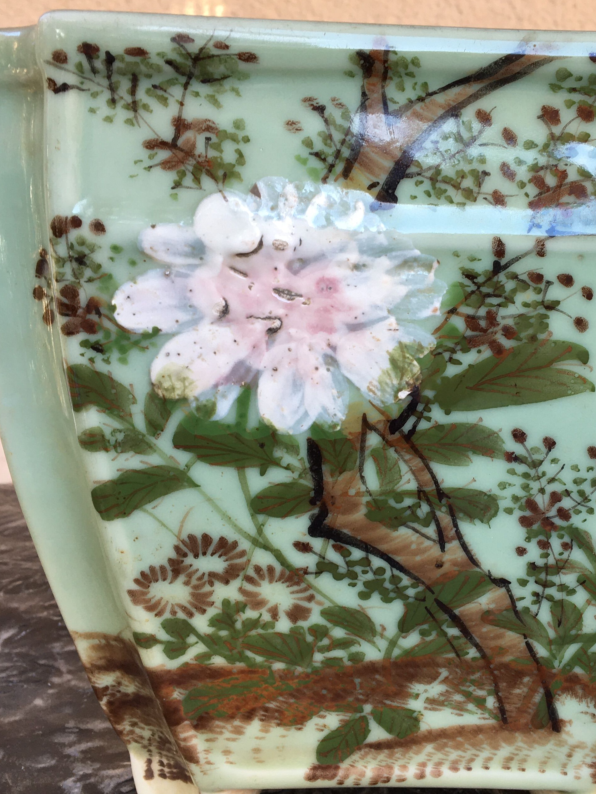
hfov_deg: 31.2
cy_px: 423
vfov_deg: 41.2
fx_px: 1056
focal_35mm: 46
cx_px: 409
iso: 25
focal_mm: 4.15
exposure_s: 1/50
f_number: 2.2
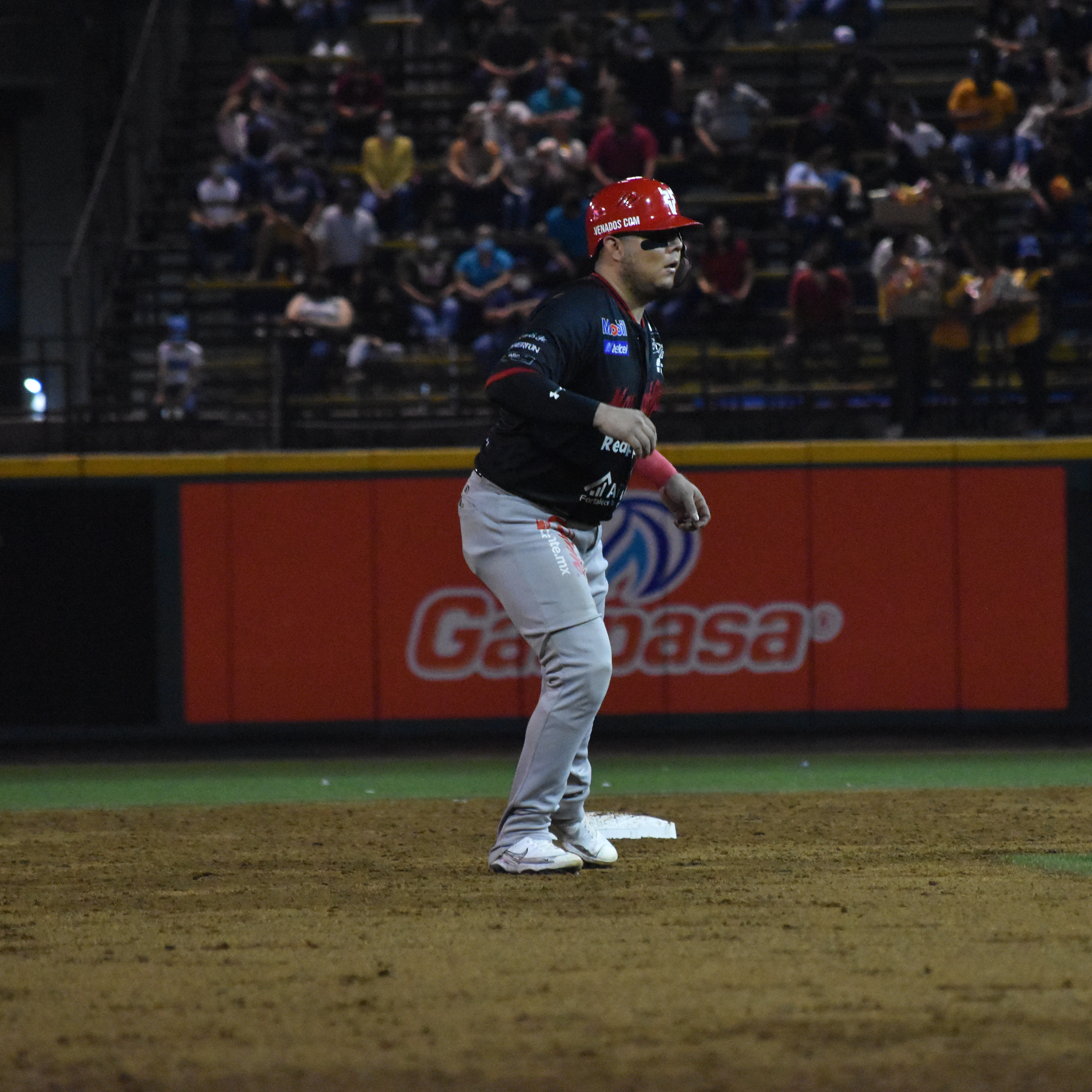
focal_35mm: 383
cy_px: 546
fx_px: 13669
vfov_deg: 4.6
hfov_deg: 4.6
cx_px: 600
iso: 6400
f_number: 5.6
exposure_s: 1/640
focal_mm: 200
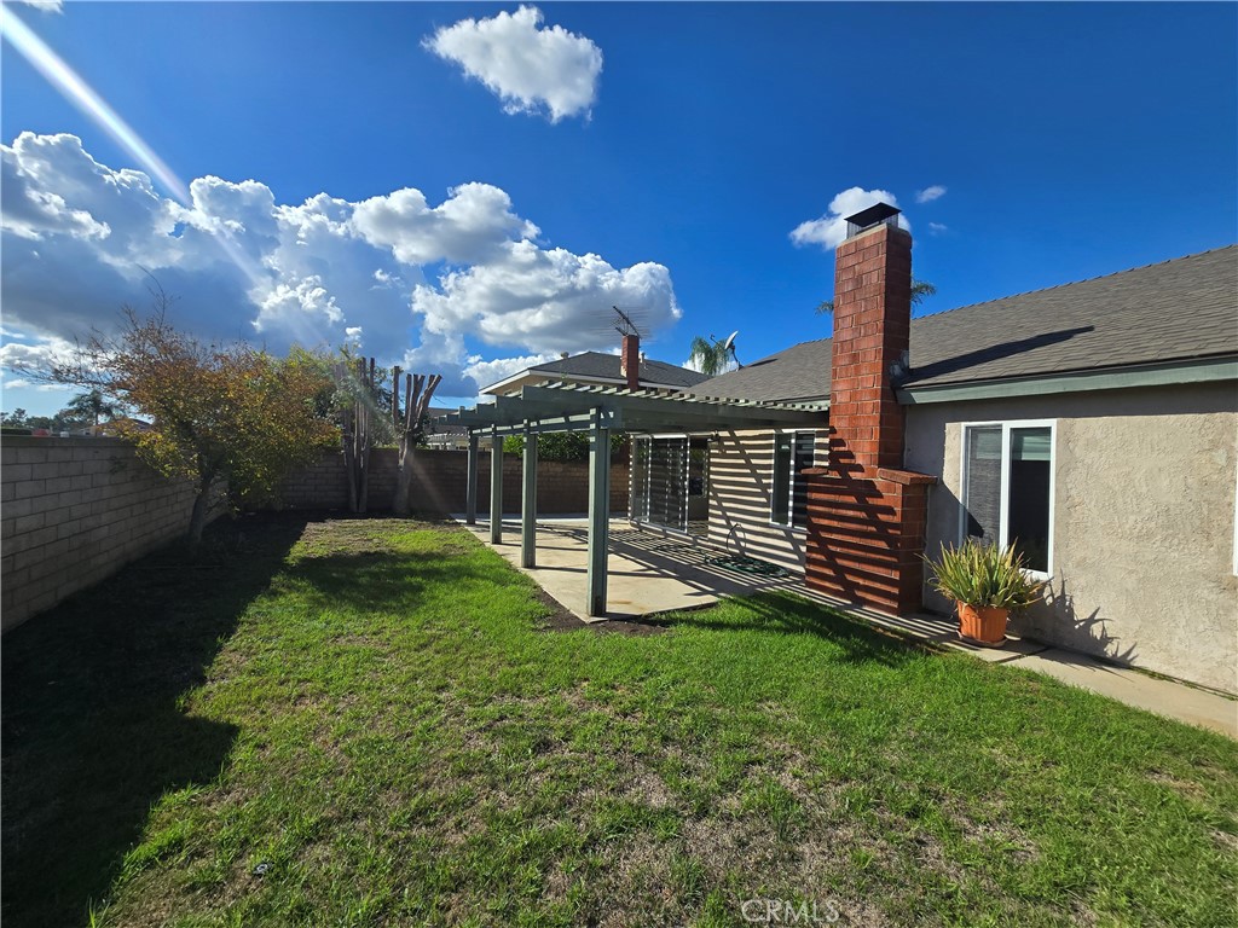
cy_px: 464
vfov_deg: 89.9
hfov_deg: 106.2
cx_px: 619
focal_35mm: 13
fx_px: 465
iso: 50
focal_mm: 2.2
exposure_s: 1/3455
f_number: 2.2
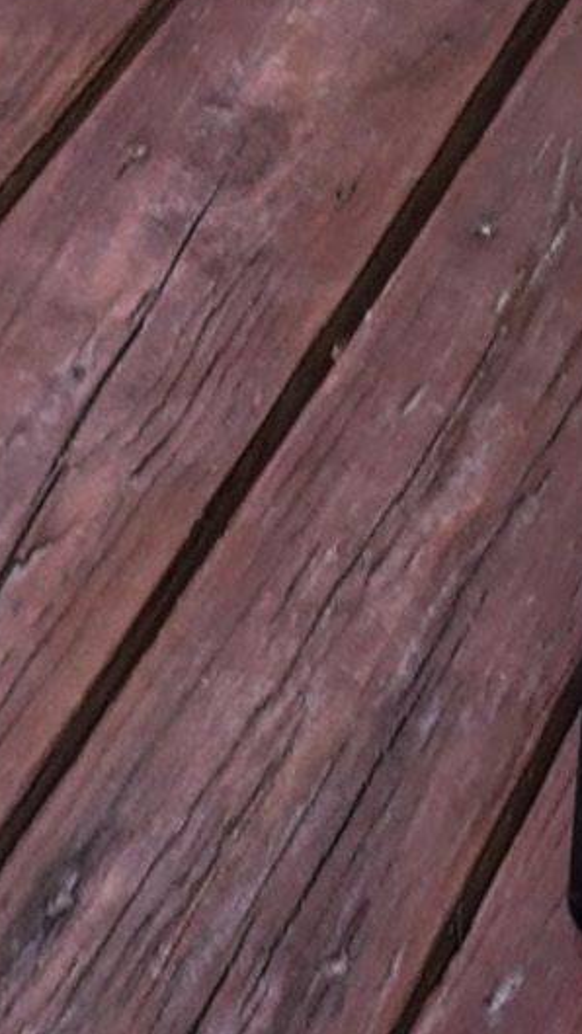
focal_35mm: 178
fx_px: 4885
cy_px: -2616
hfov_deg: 6.8
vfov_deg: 8.6
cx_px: 311
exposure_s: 1/3200
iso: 400
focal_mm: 15
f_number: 8
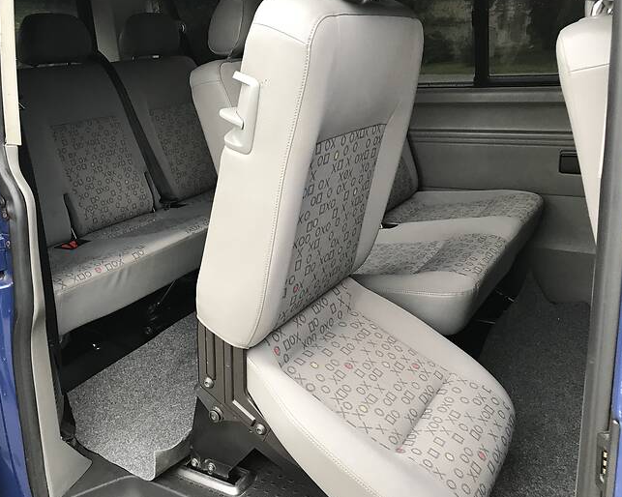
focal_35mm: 34
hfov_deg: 52.6
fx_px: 626
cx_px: 263
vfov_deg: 43.3
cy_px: 237
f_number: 1.8
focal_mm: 4
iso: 25
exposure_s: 1/33
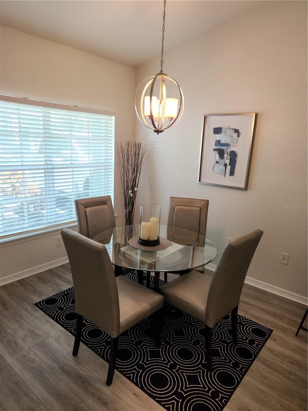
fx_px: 273
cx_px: 154
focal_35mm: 23
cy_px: 206
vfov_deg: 73.9
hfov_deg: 58.9
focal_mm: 5.4
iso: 100
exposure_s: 1/60
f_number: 1.8
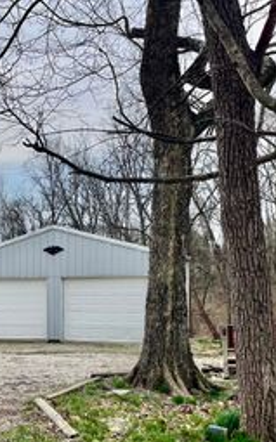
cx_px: -64
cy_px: 323
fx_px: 651
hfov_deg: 22.0
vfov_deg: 36.8
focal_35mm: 54
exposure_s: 1/4132
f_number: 1.6
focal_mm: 4.2
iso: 32
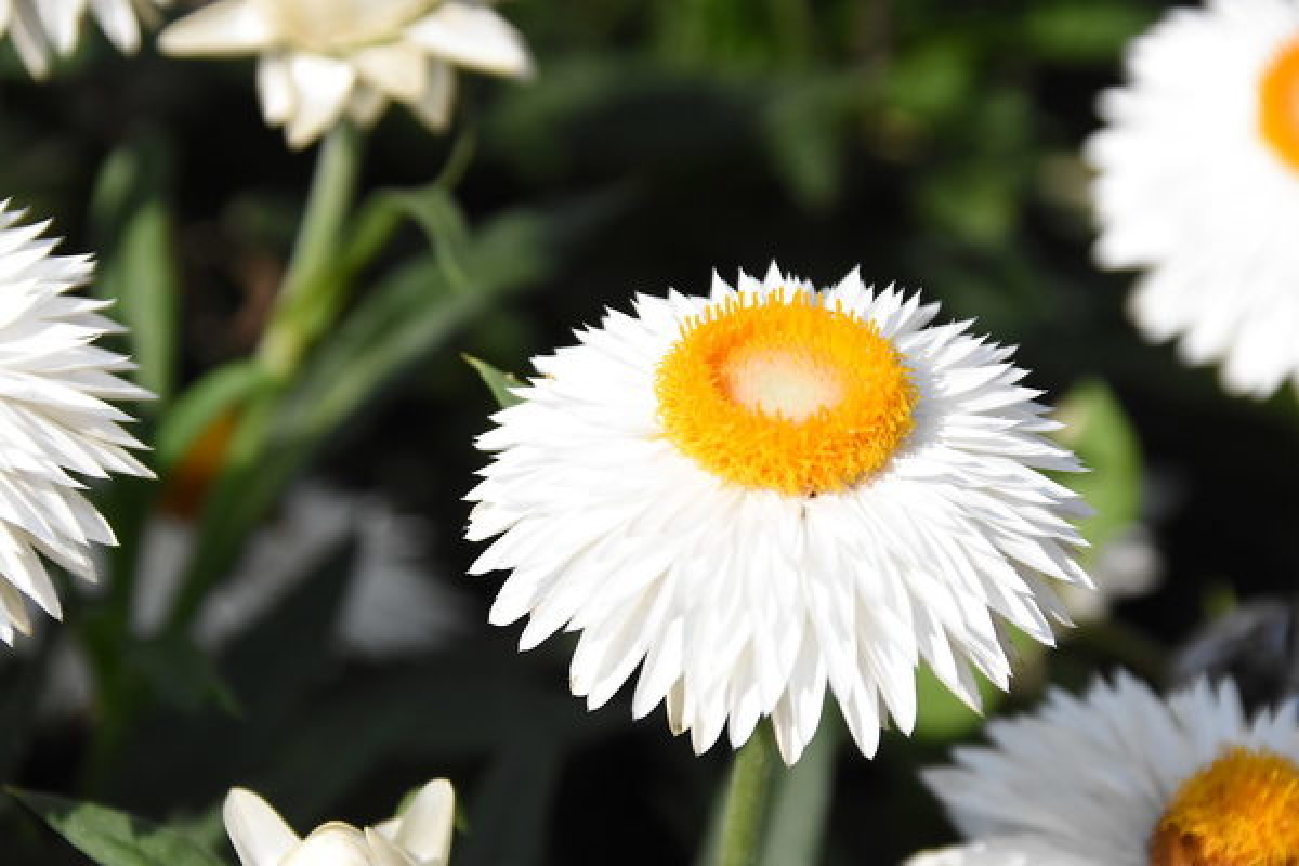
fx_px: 16236
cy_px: 433
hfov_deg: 4.6
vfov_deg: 3.1
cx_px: 650
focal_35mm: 450
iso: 1600
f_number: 9
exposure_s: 1/5000
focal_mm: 300
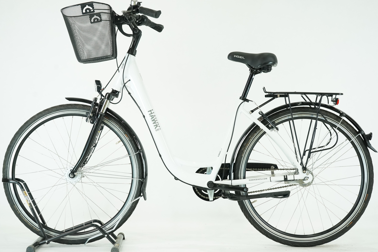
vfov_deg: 21.2
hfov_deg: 31.4
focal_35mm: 64
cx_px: 189
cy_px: 126
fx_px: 672
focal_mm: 64
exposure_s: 1/200
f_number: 5.6
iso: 2000
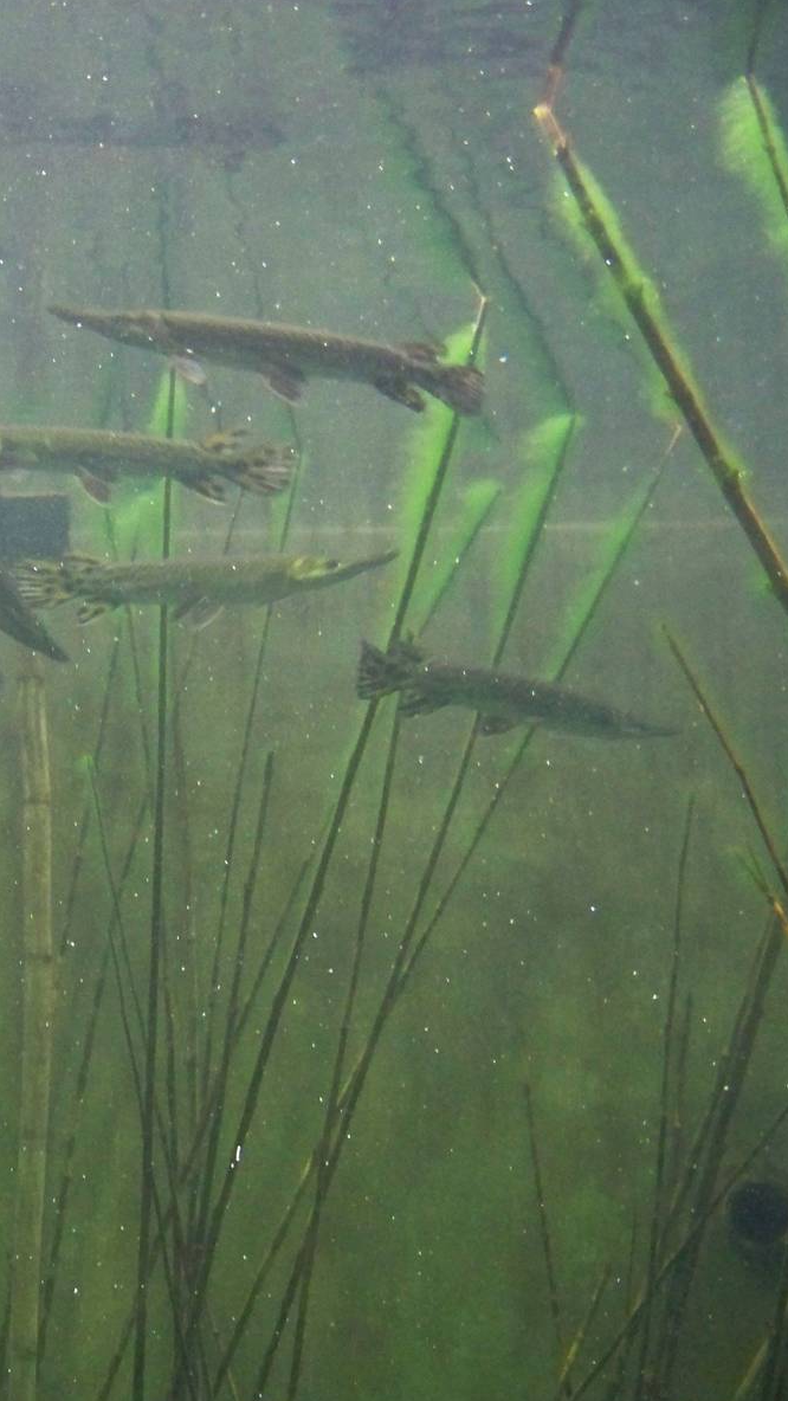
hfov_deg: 21.2
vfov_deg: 39.2
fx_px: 1969
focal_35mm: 53
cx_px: -135
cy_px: 703
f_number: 2.8
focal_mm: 5.85
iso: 400
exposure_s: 1/20
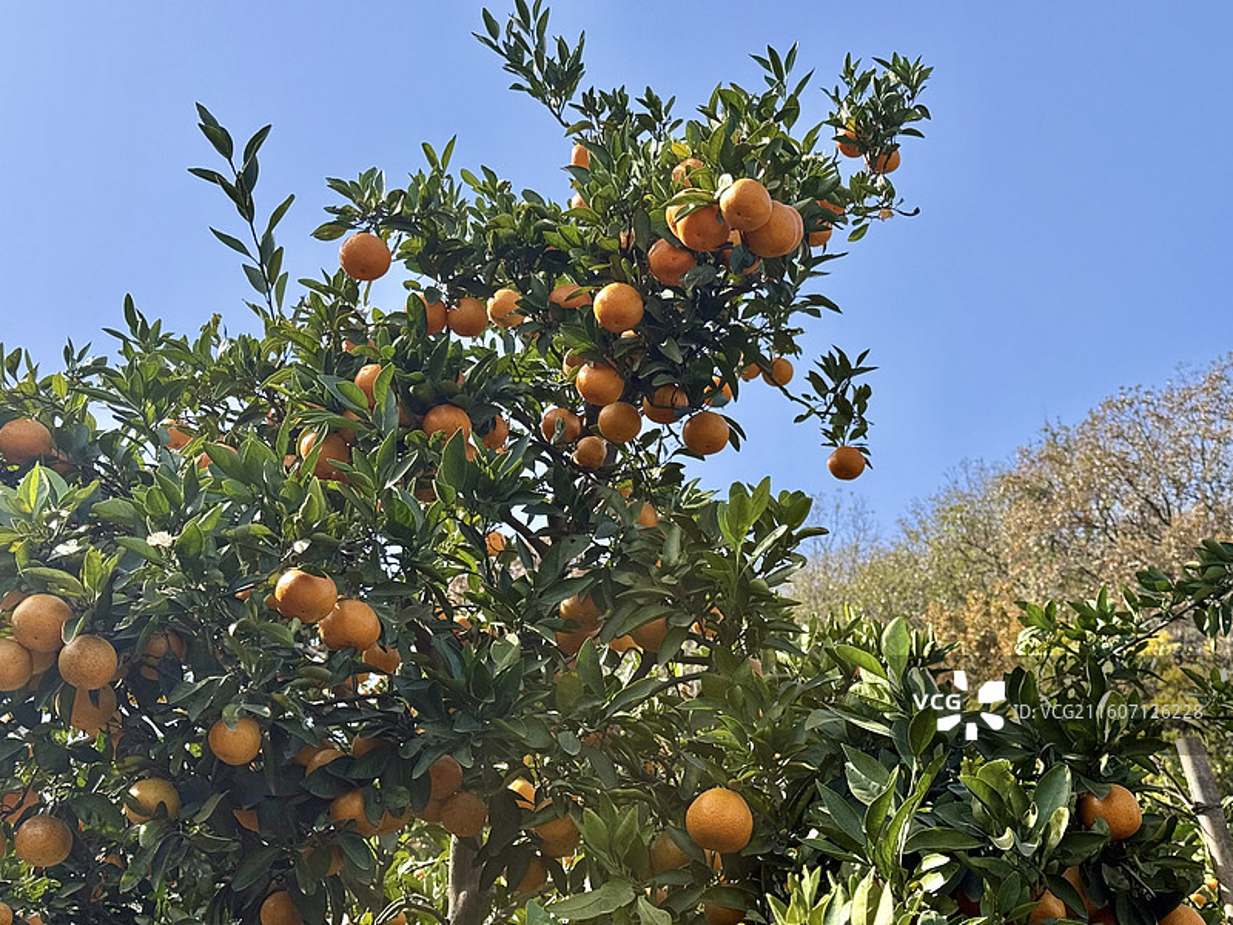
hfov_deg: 39.7
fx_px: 1710
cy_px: 462
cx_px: 616
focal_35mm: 48
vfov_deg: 30.3
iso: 64
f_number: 1.78
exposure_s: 1/2494
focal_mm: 6.76
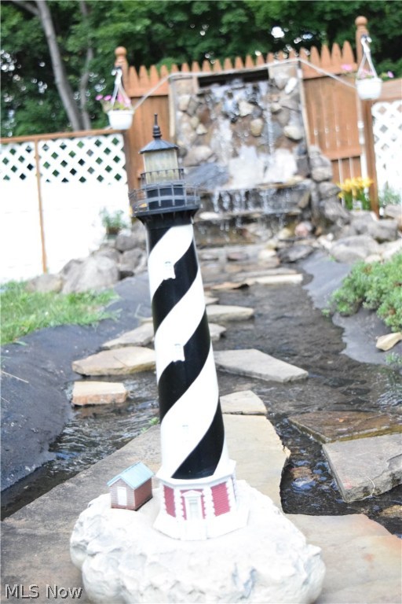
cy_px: 302
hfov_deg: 28.1
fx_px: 804
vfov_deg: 41.1
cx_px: 201
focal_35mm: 48
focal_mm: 32
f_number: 4.5
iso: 6400
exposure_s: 1/4000
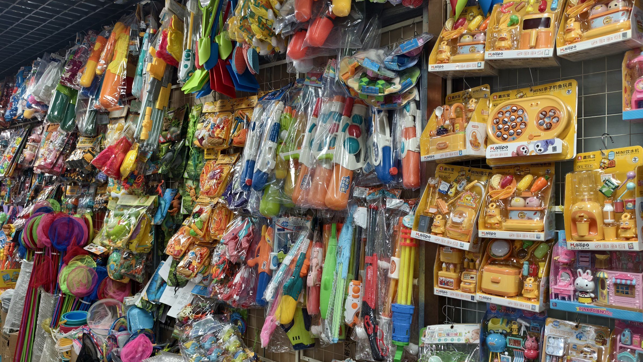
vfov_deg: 40.1
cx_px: 336
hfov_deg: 66.0
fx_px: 494
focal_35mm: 29
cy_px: 196
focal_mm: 5.6
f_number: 1.57
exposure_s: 1/100
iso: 415
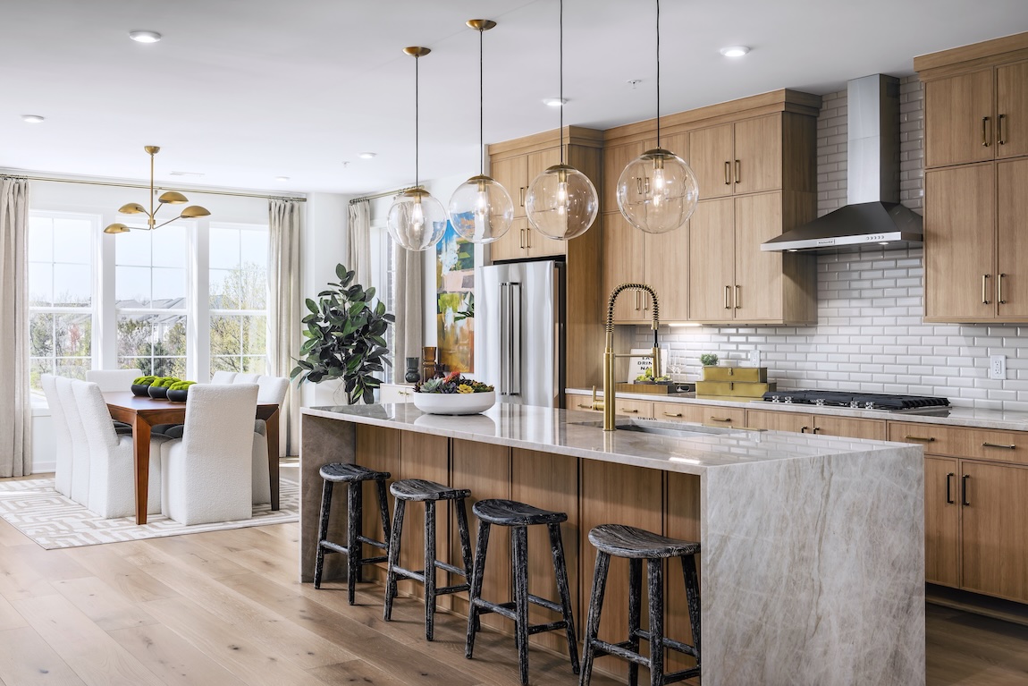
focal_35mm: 36
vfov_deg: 36.9
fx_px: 1028
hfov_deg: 53.1
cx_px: 514
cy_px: 343
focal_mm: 36
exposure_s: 1/200
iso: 125
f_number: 9
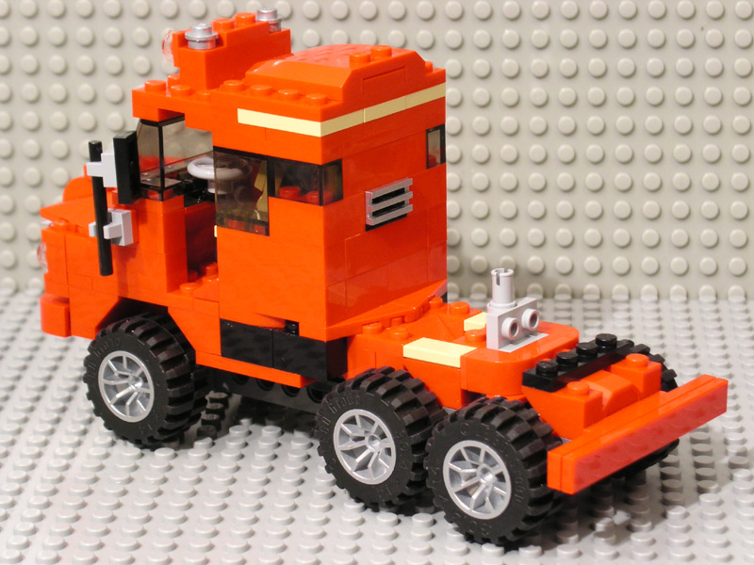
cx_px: 377
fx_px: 2483
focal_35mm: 114
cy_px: 282
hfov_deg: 17.3
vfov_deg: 13.0
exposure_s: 1/4
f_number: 4.7
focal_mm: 23.4
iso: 200
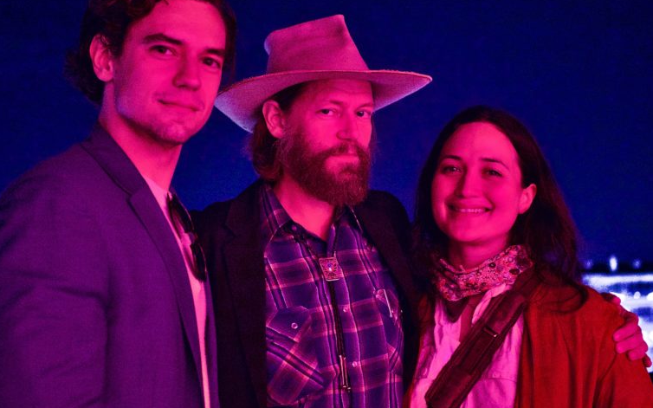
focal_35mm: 54
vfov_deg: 23.9
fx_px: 961
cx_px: 329
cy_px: 174
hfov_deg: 37.5
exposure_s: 1/60
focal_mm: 25
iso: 6400
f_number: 1.7
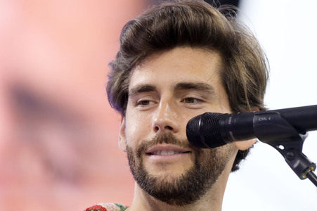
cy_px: 106
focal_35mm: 500
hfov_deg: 4.1
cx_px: 158
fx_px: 4399
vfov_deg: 2.7
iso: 1600
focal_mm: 500
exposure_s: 1/500
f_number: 6.3
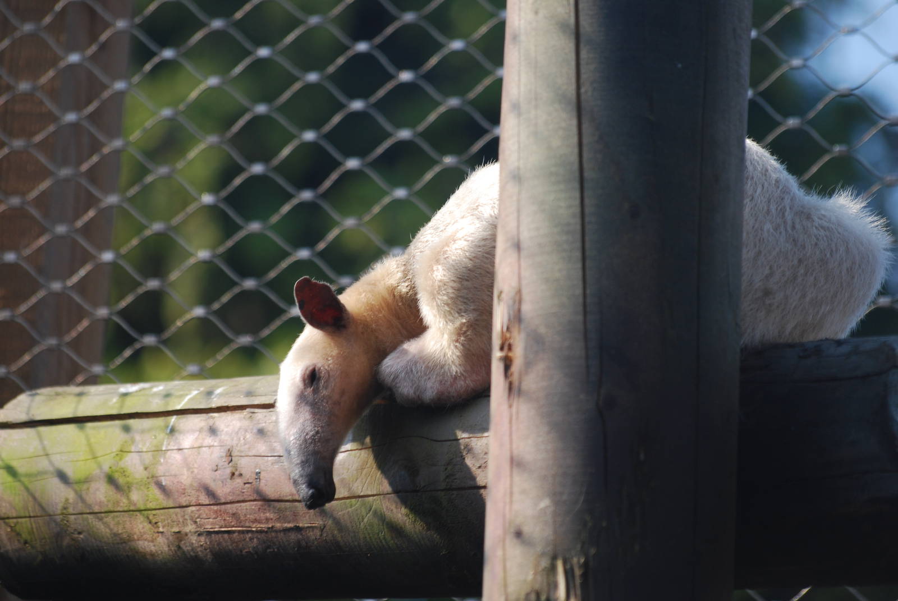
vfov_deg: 4.2
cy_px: 300
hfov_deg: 6.2
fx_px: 8241
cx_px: 449
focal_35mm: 330
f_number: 5.3
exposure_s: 1/640
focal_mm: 220
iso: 200
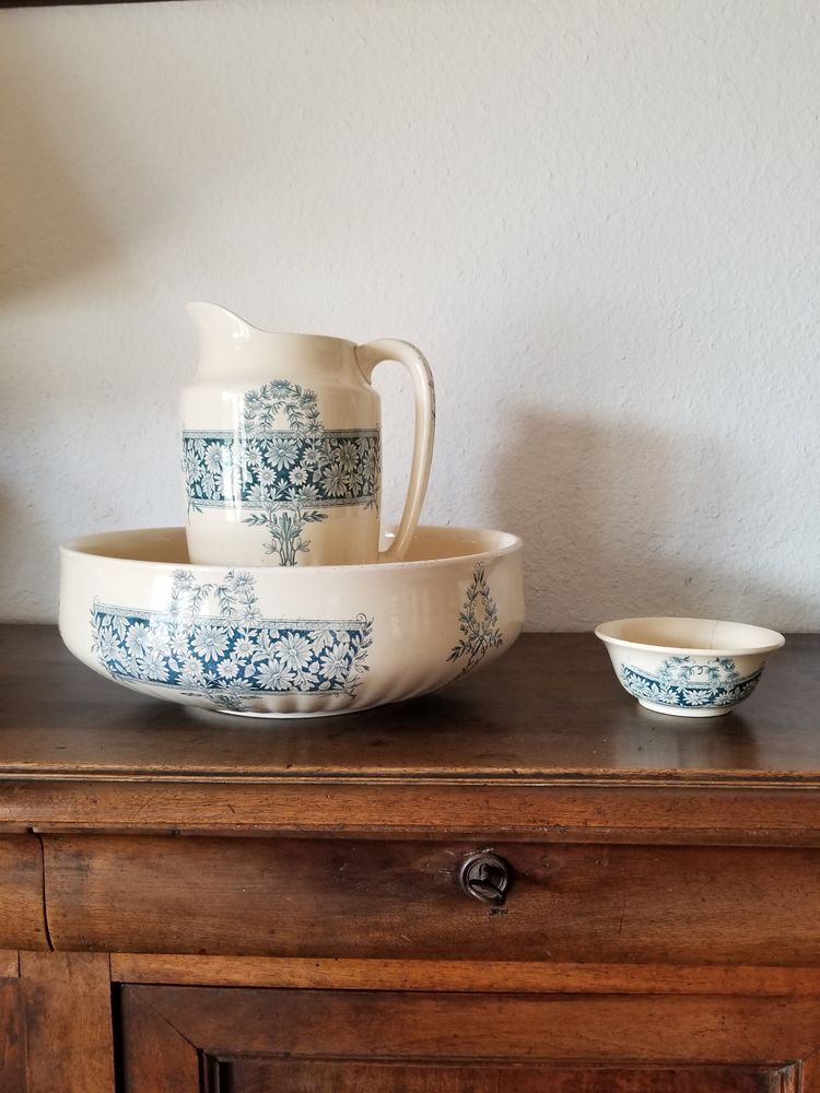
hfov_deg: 53.1
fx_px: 821
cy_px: 546
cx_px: 410
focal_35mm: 26
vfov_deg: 67.3
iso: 160
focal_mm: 4.25
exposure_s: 1/40
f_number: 1.7
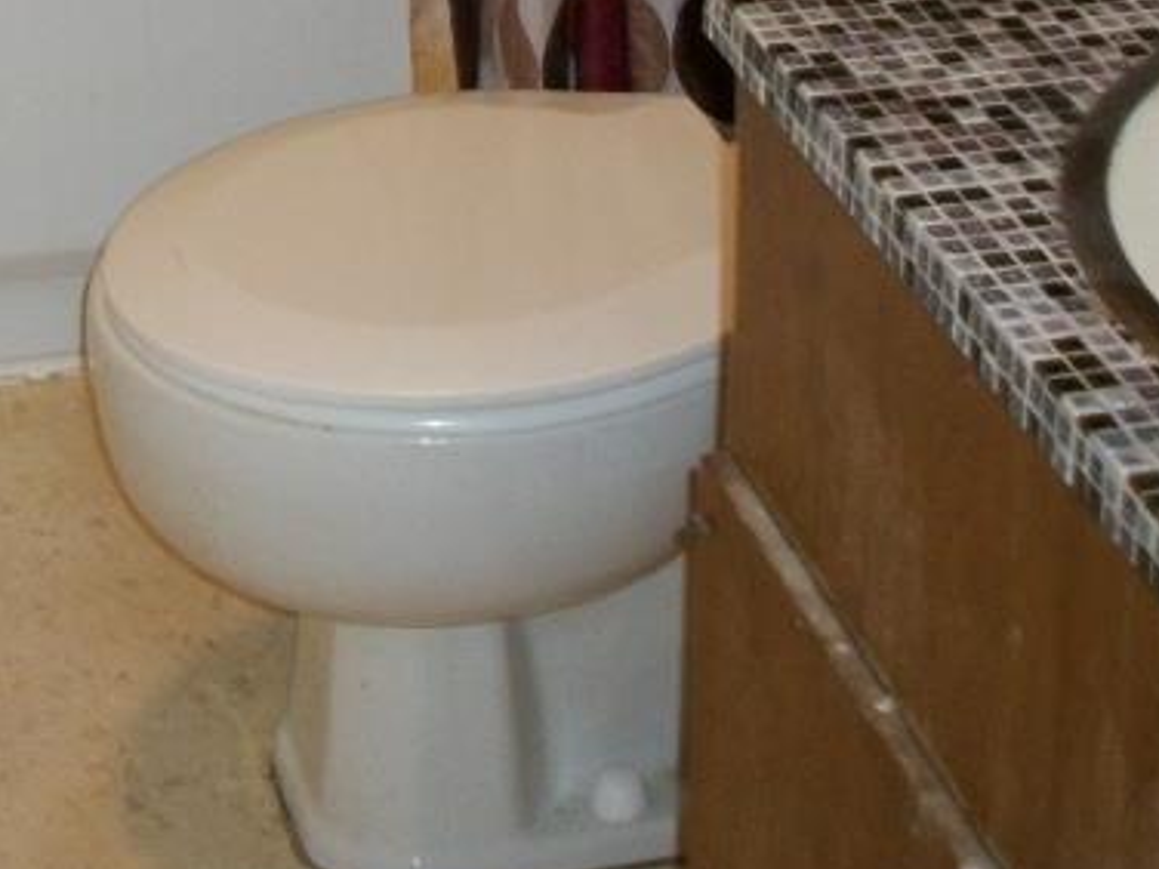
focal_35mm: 109
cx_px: 139
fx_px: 3649
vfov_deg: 12.8
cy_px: -475
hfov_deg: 17.8
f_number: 2.9
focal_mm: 5.7
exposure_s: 1/30
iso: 160
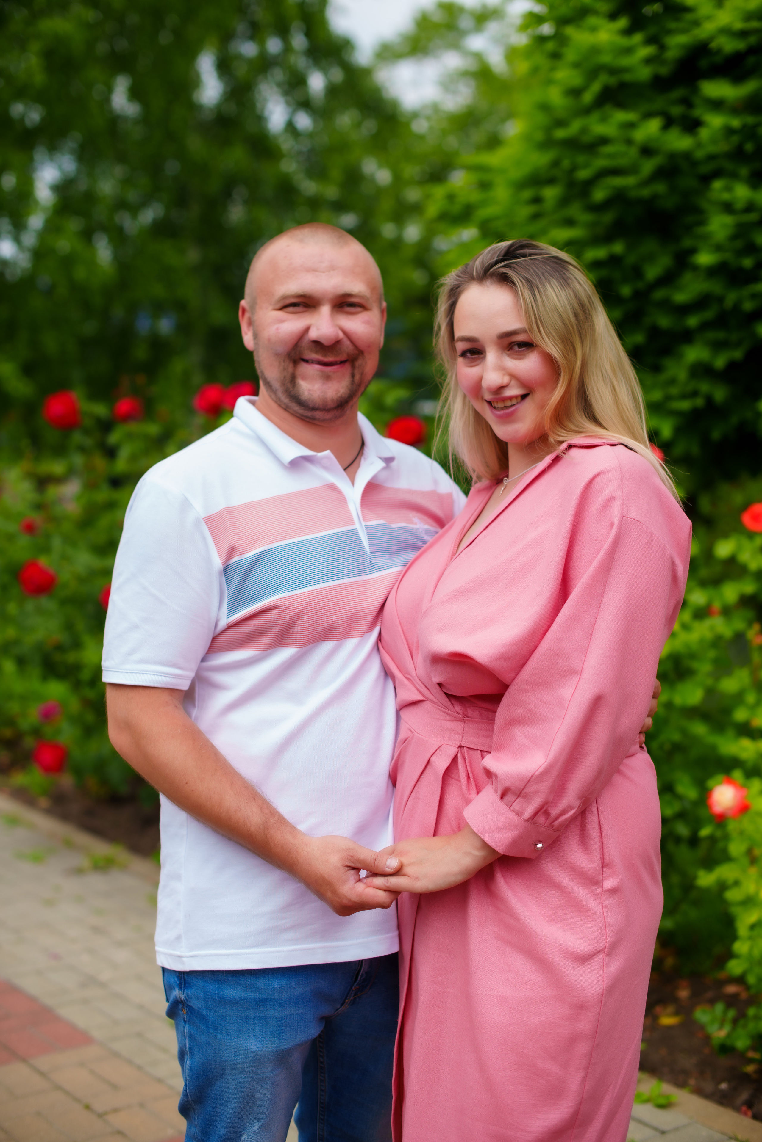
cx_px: 381
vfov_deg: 39.4
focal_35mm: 50
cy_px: 571
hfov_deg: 26.8
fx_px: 1597
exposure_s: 1/640
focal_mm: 50.3
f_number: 3.2
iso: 50
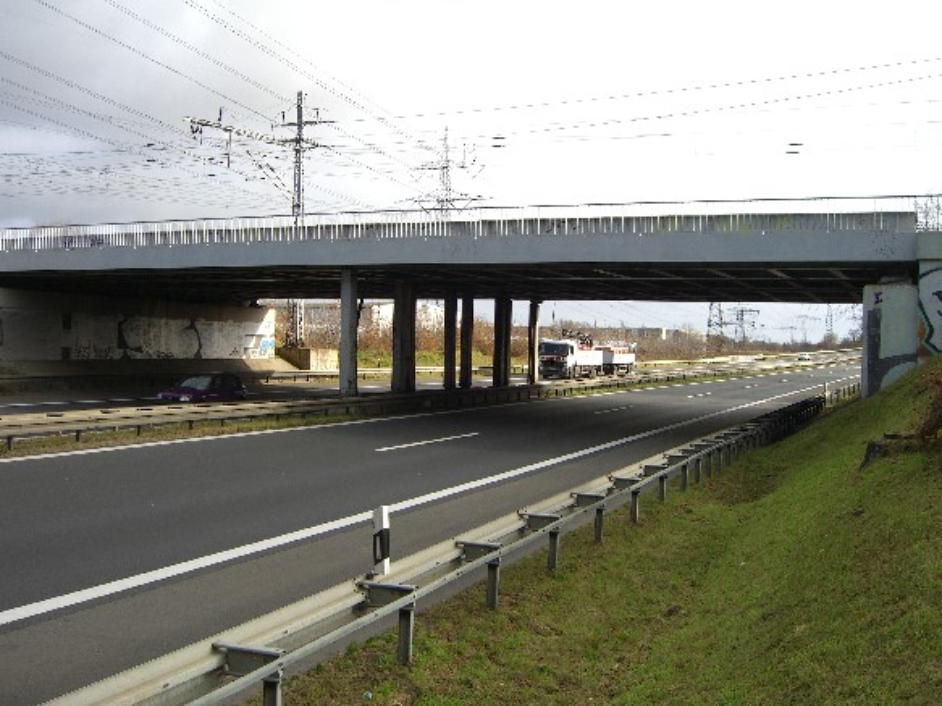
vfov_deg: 37.7
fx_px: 1034
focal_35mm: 38
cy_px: 353
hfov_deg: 49.0
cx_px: 471
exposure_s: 1/400
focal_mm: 7.9
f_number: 2.8
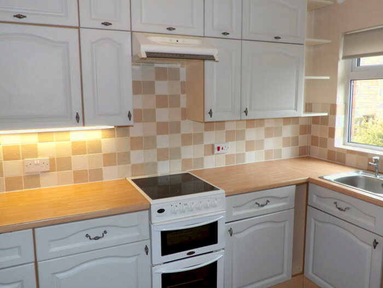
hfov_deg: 63.4
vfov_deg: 49.7
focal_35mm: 28
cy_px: 144
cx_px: 192
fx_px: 310
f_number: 4.3
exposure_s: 1/25
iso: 200
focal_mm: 5.1
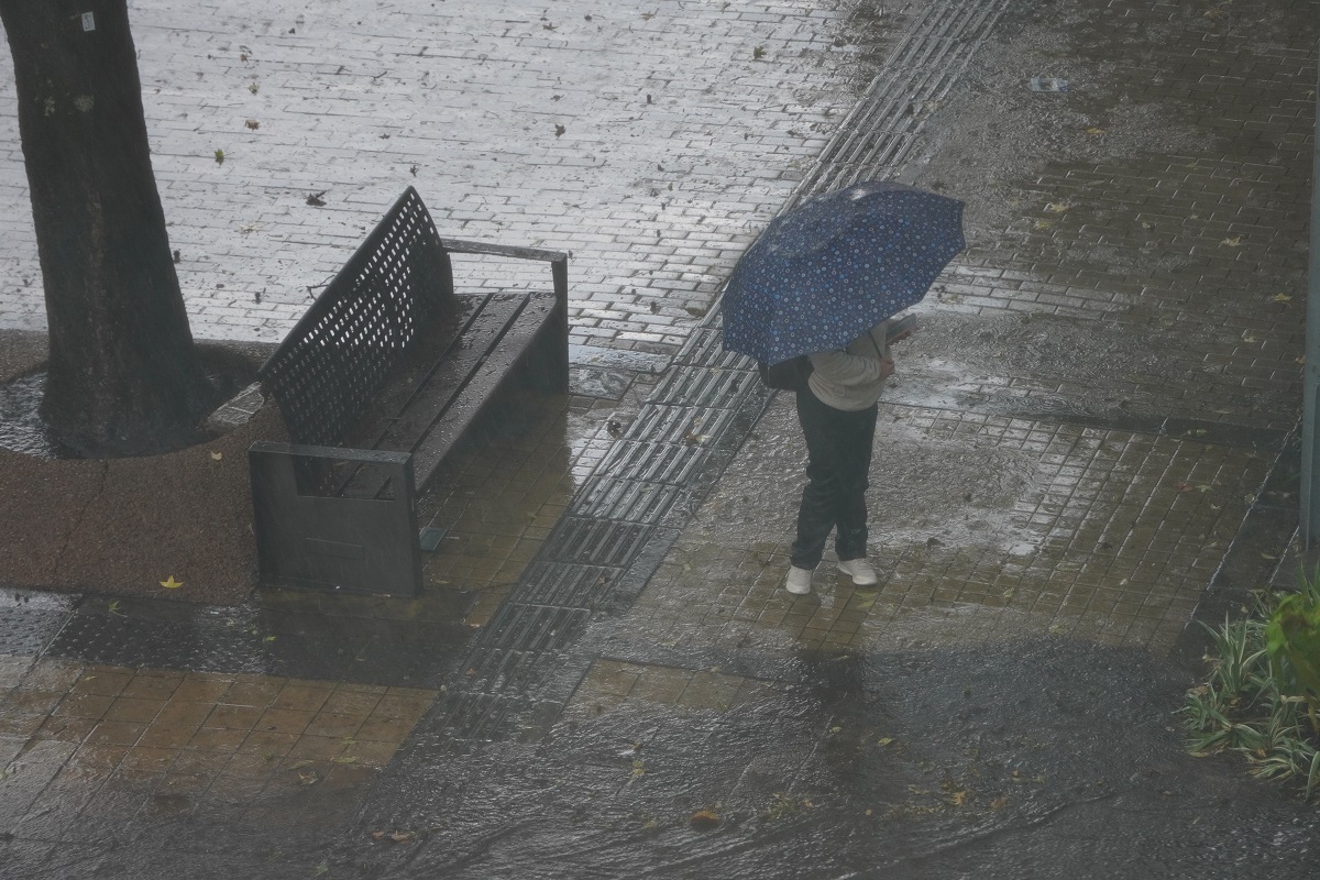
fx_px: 7919
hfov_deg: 9.5
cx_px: 660
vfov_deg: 6.4
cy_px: 440
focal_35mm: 216
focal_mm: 144
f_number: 5.6
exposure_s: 1/125
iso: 500
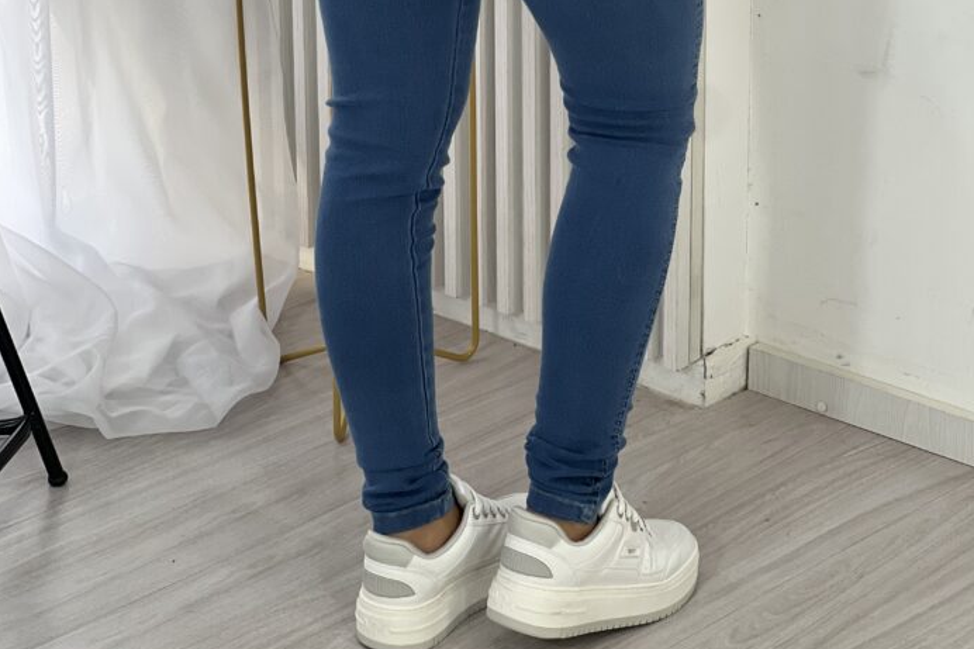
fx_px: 2921
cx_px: 487
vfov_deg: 12.6
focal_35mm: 108
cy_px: 111
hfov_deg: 18.9
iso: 100
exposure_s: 1/120
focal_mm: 9
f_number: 2.8
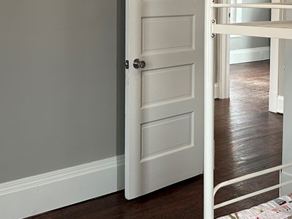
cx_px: 162
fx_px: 548
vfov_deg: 22.2
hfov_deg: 29.8
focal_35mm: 65
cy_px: 38
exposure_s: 1/60
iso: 125
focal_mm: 5.7
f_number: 1.5
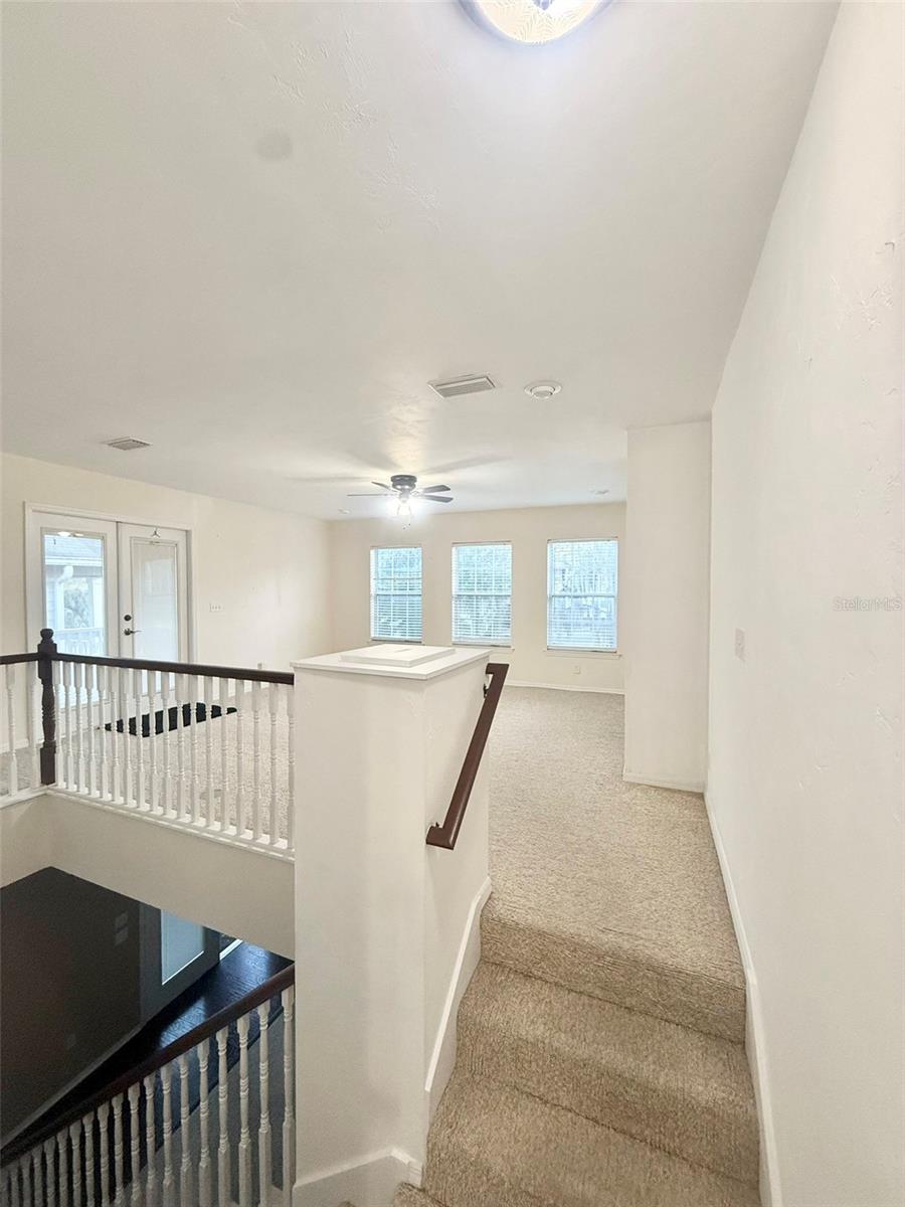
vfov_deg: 102.1
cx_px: 452
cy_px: 604
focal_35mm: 14
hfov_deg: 85.7
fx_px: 488
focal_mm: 2.22
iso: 320
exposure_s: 1/120
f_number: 2.2
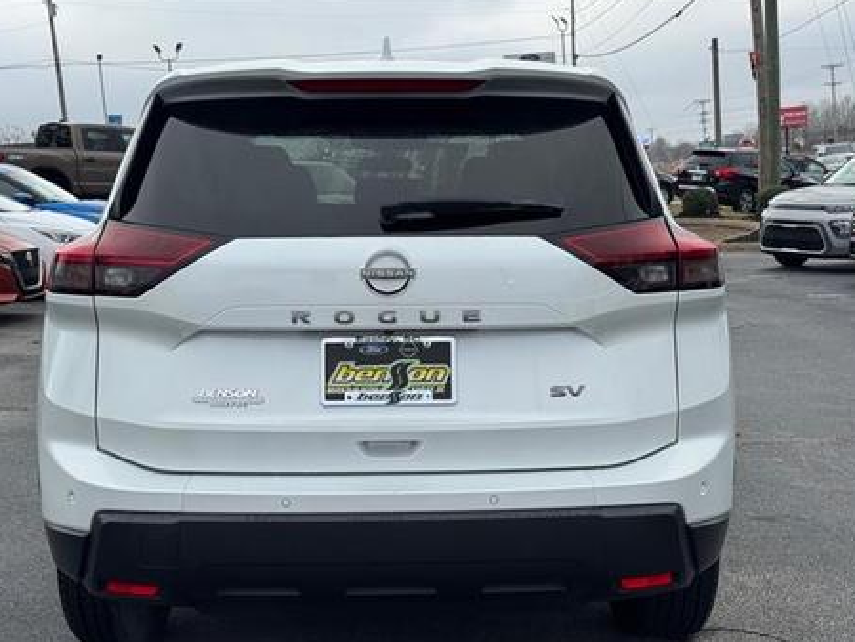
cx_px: 416
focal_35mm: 54
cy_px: 352
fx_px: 1334
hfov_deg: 35.5
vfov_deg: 27.0
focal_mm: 6.76
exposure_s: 1/2252
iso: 64
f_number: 1.78
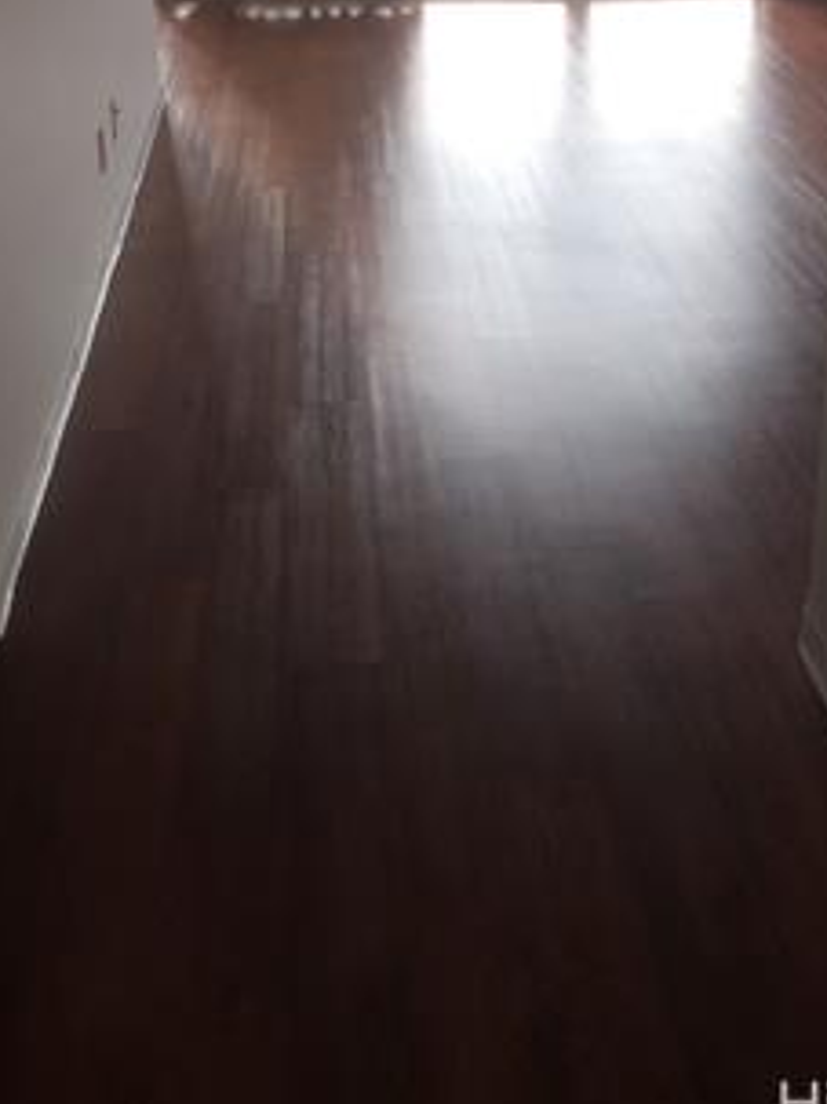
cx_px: 517
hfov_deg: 31.4
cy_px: 255
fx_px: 1466
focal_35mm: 46
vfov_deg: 39.9
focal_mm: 4.15
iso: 32
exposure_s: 1/132
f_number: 2.2
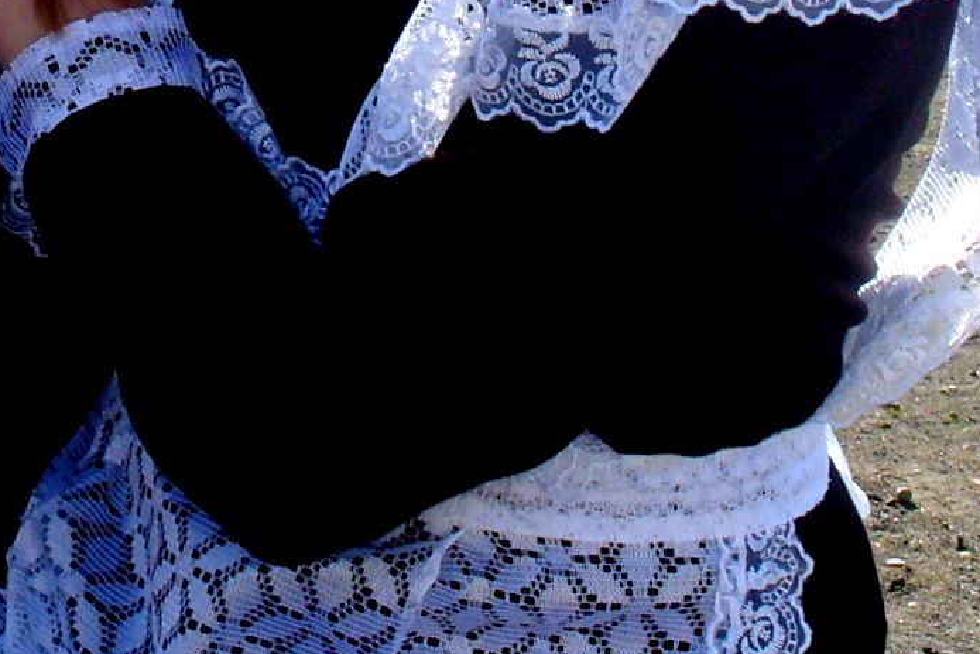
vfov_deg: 9.8
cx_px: 104
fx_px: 3703
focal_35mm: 136
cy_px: -352
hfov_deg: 14.9
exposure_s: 1/350
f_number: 5.7
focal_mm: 7.8
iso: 80
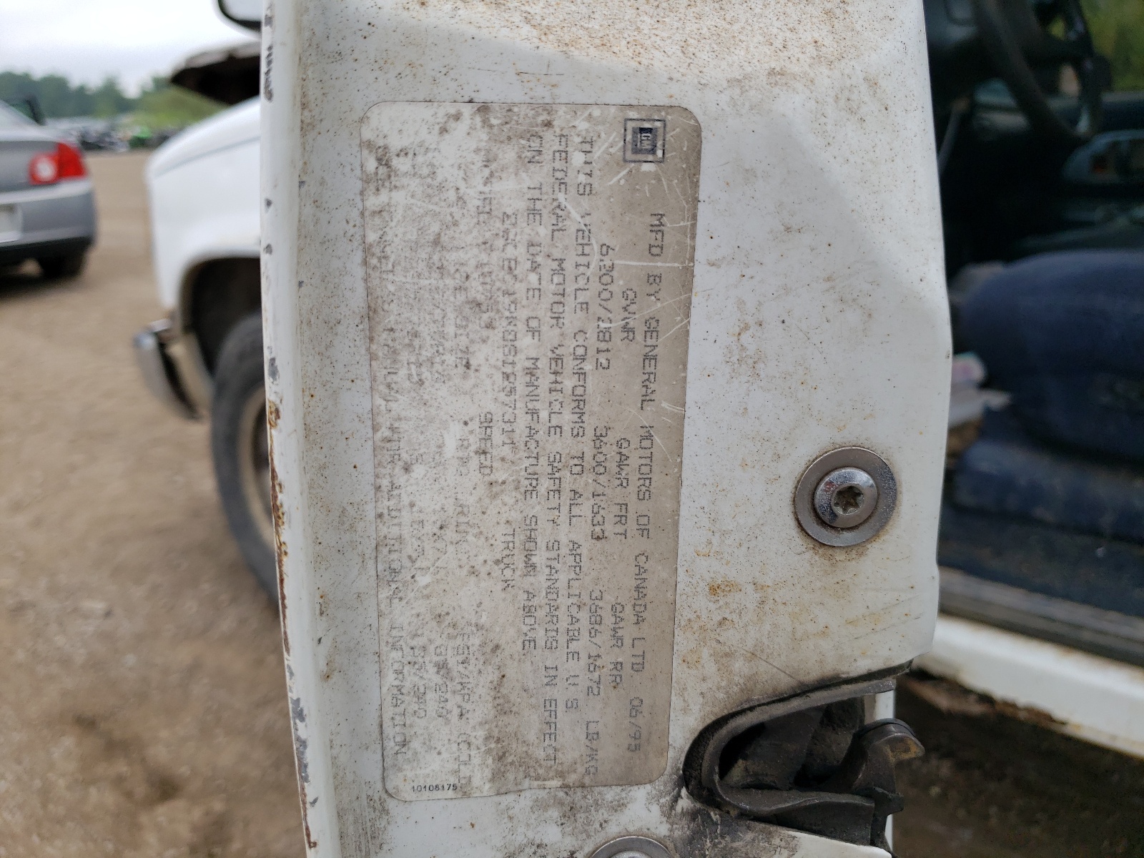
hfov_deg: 67.3
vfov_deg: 53.1
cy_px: 429
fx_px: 859
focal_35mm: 26
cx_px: 572
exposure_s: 1/556
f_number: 1.5
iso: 50
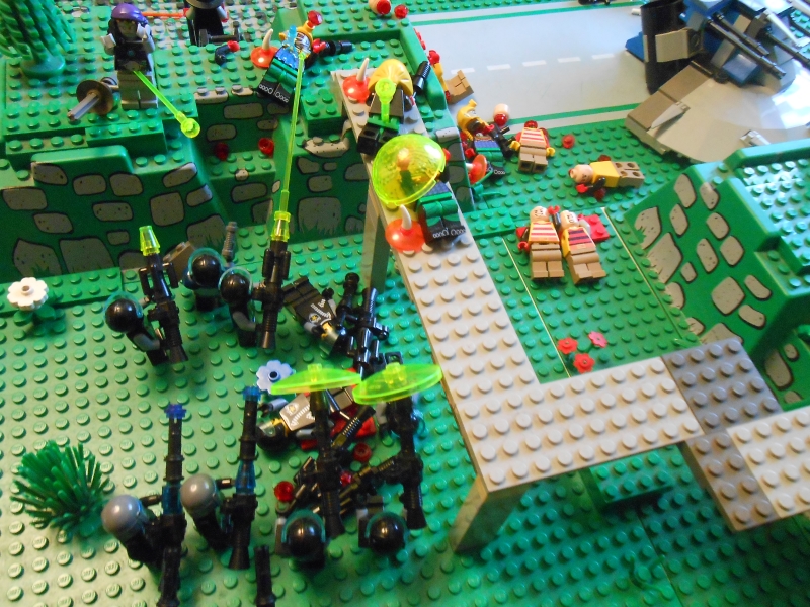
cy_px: 304
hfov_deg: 60.0
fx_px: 702
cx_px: 405
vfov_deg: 46.8
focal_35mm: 30
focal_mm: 5.3
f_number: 3.8
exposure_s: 1/4
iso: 800
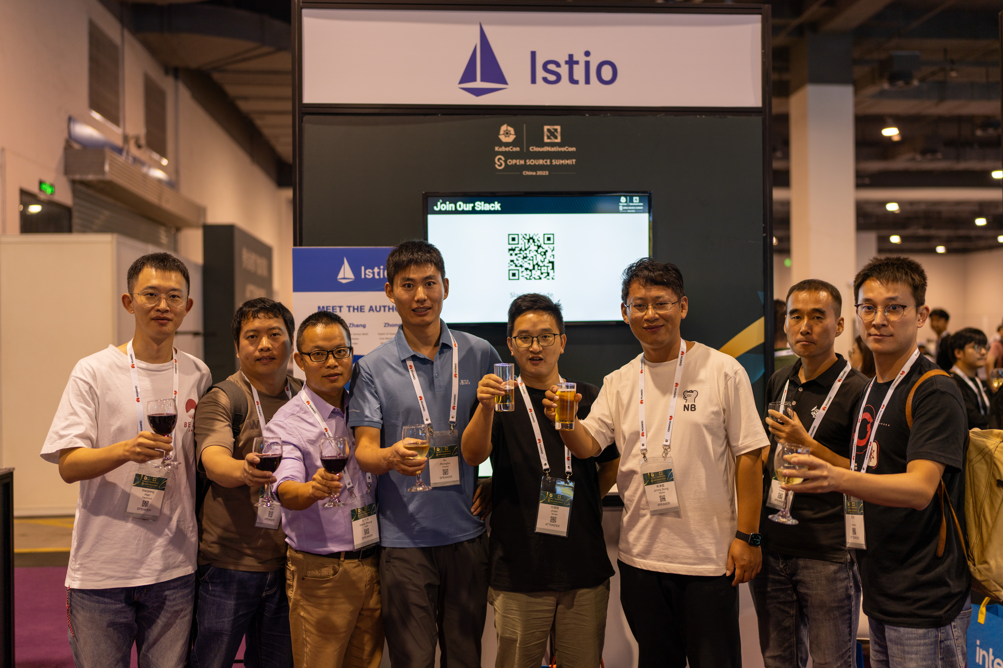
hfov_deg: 54.4
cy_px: 334
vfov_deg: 37.9
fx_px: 975
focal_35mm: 35
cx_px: 502
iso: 100
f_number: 1.4
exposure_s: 1/80
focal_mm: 35
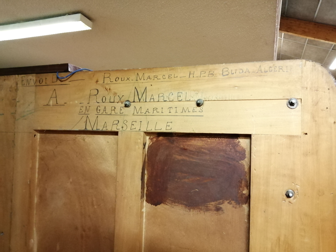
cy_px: 126
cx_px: 168
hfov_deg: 67.3
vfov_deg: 53.1
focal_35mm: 26
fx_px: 252
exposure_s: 1/14.3
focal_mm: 3.46
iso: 640
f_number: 1.8
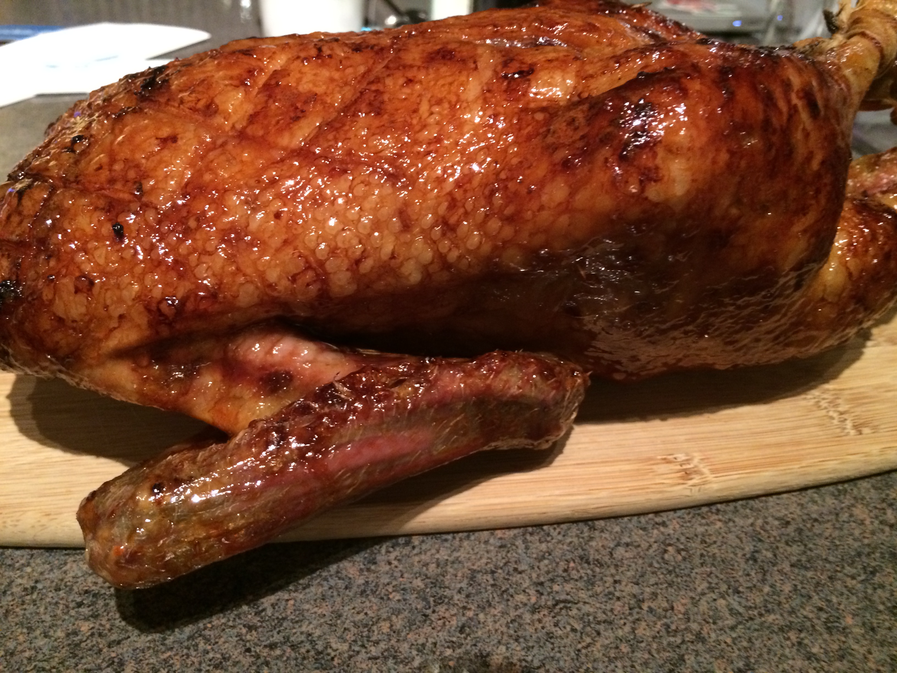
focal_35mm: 29
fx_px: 751
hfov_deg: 61.7
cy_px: 336
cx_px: 448
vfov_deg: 48.2
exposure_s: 1/15
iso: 320
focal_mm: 4.15
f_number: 2.2
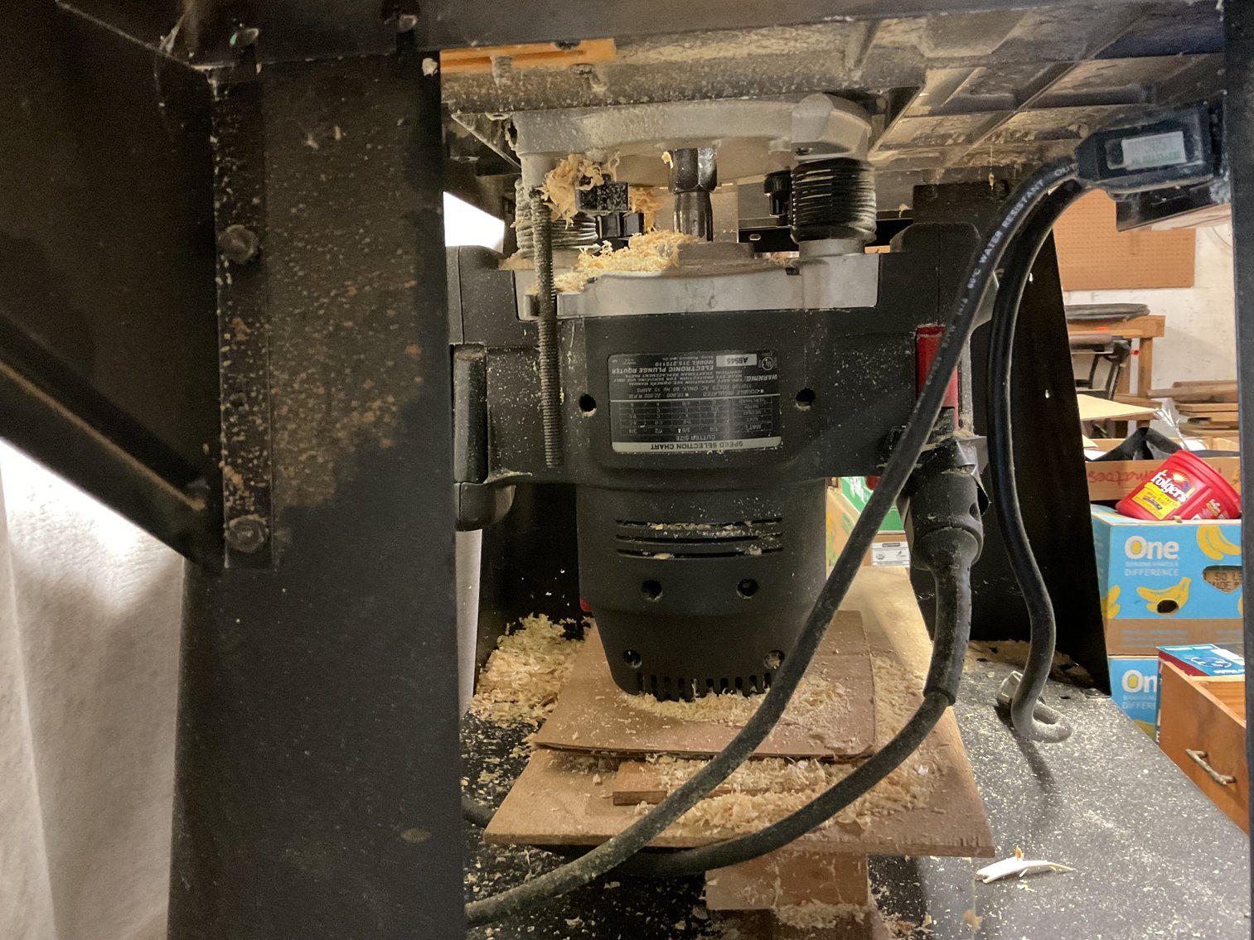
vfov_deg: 48.2
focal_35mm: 29
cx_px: 627
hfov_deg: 61.7
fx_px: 1051
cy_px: 470
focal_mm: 3
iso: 500
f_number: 1.8
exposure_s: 1/24
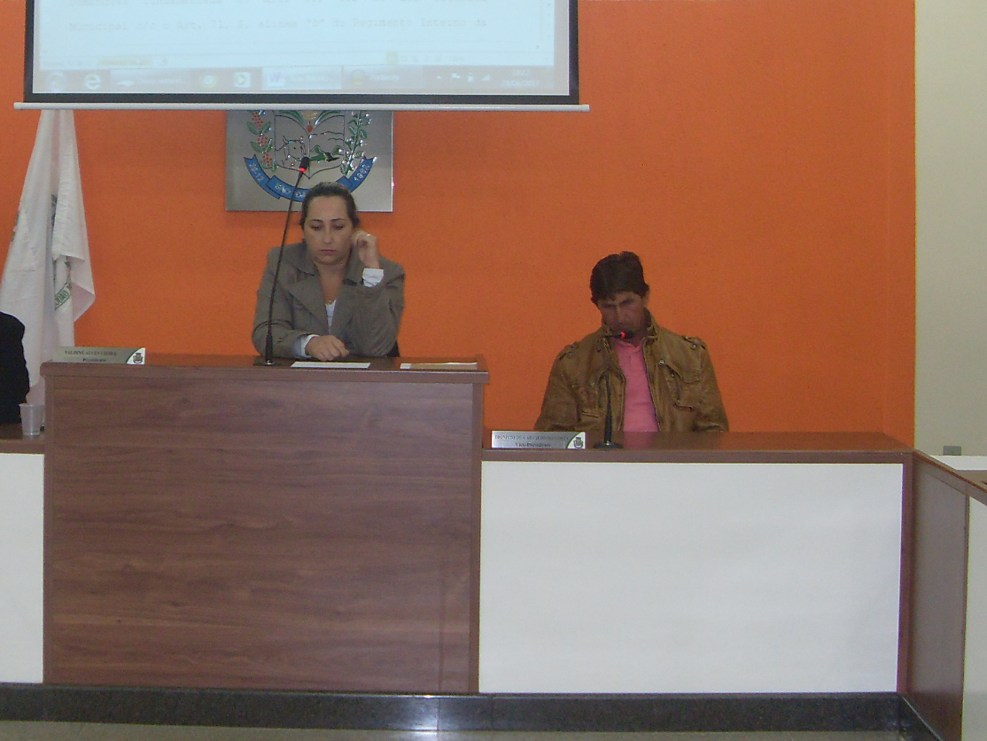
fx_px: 1939
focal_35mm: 68
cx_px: 443
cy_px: 164
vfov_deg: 21.4
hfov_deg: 28.5
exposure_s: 1/45
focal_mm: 6.3
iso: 120
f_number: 2.8
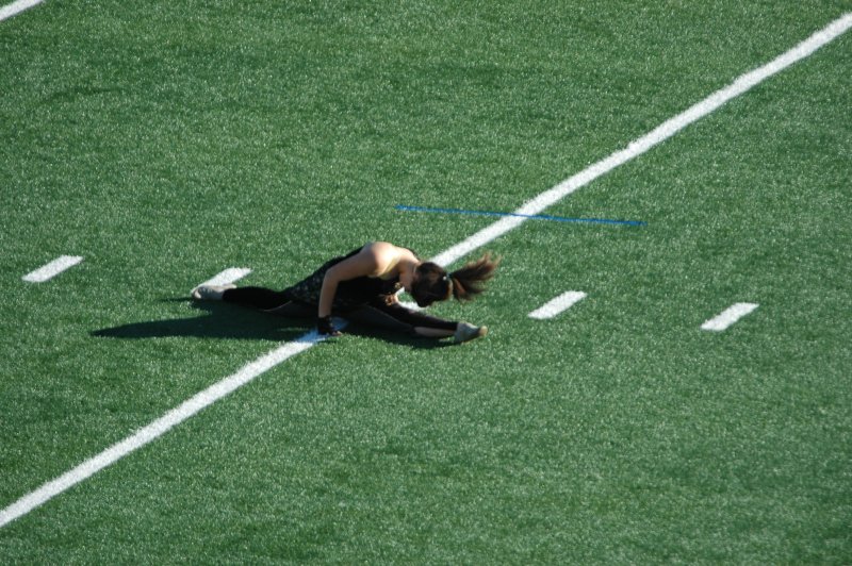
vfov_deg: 2.3
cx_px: 426
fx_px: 14188
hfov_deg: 3.4
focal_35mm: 600
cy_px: 283
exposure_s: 1/320
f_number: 5.6
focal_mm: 400
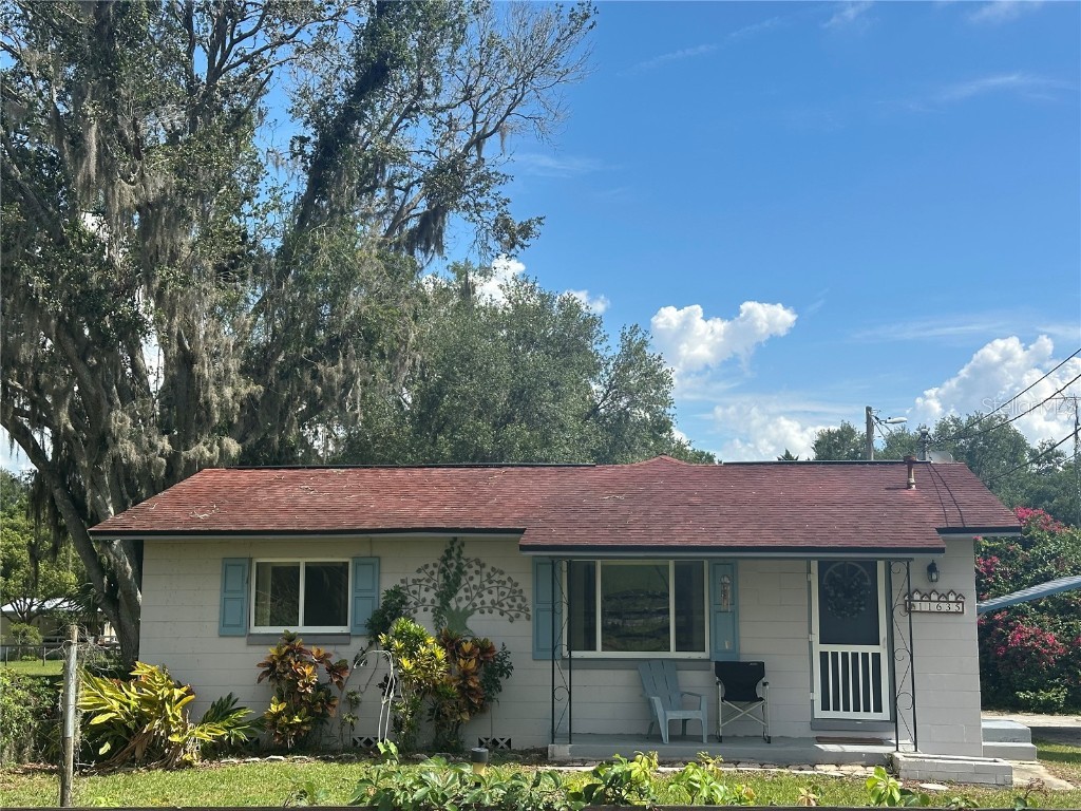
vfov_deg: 30.3
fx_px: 1499
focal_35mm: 48
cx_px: 540
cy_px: 406
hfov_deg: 39.7
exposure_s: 1/3731
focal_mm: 6.86
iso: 64
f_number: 1.78
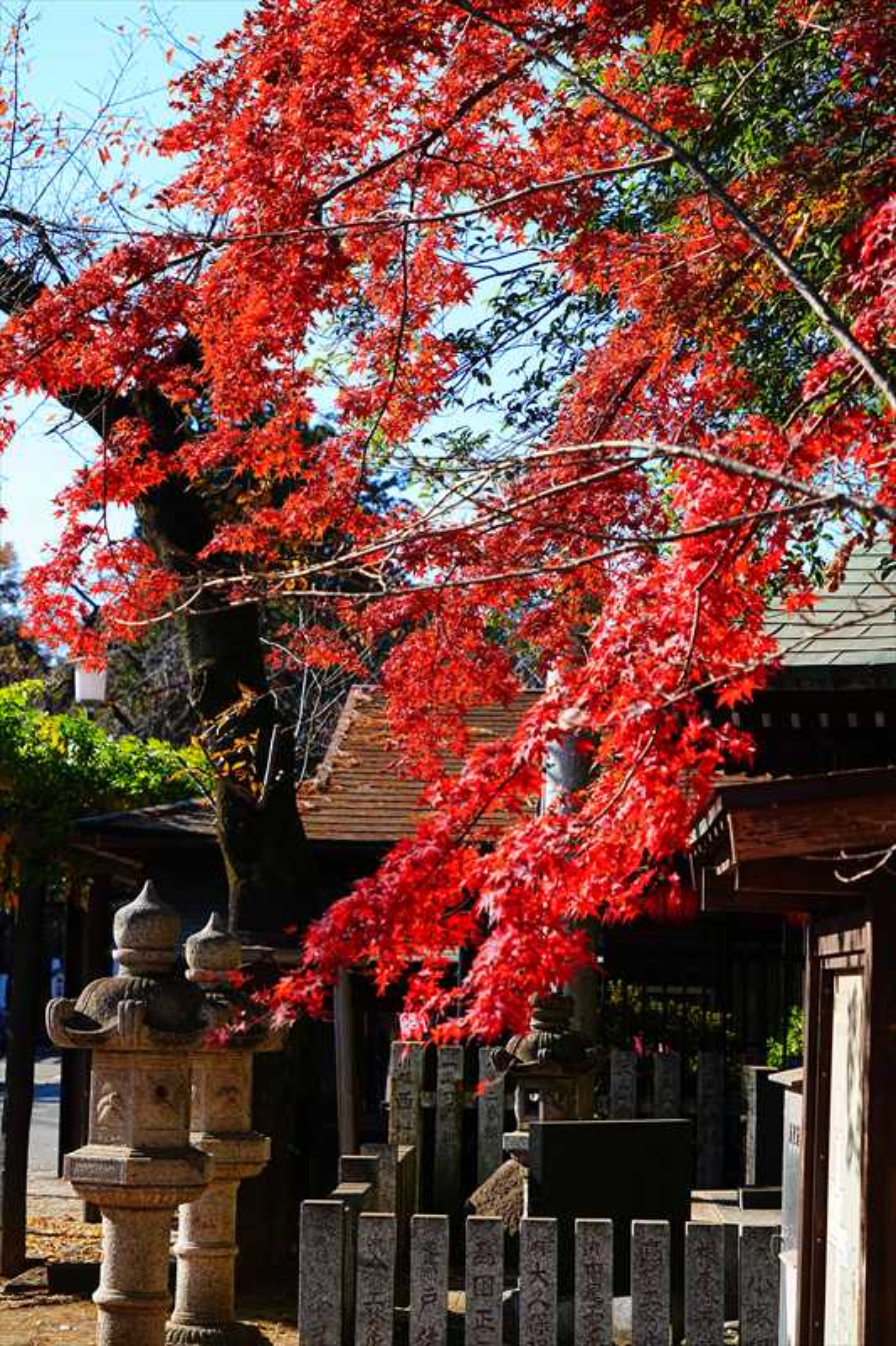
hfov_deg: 18.2
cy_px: 673
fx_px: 2801
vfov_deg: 27.0
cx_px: 448
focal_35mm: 75
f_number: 7.1
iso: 100
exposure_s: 1/125
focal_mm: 75
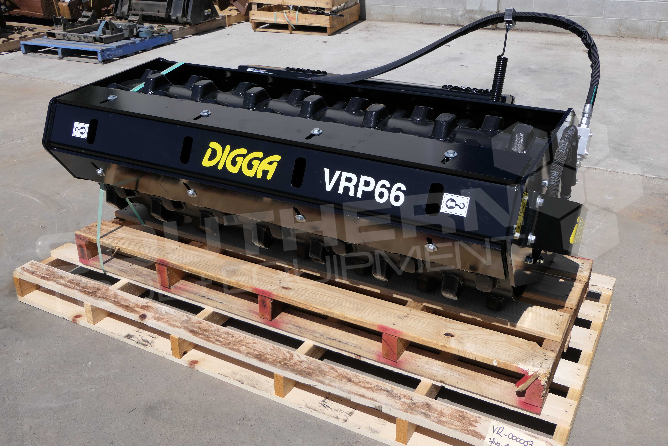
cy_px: 223
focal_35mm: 34
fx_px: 631
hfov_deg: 55.8
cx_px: 334
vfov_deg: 38.9
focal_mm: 12.4
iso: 125
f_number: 4
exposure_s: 1/2000
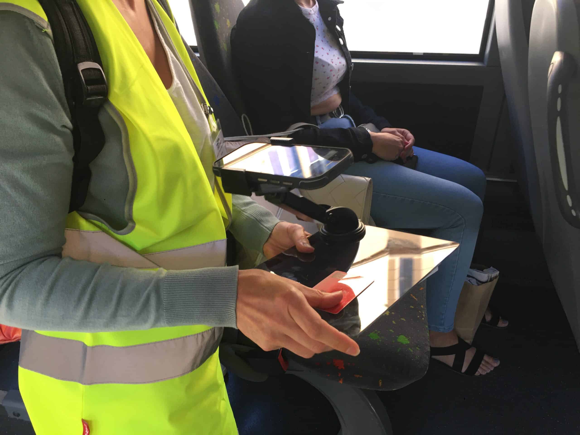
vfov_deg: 48.2
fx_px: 486
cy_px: 218
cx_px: 290
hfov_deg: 61.7
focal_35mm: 29
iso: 25
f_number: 2.2
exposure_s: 1/33
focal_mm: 4.15
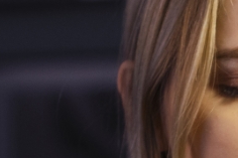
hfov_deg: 5.9
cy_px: 390
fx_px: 2266
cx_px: 403
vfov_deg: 3.9
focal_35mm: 343
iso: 400
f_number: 2.8
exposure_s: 1/125
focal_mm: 50
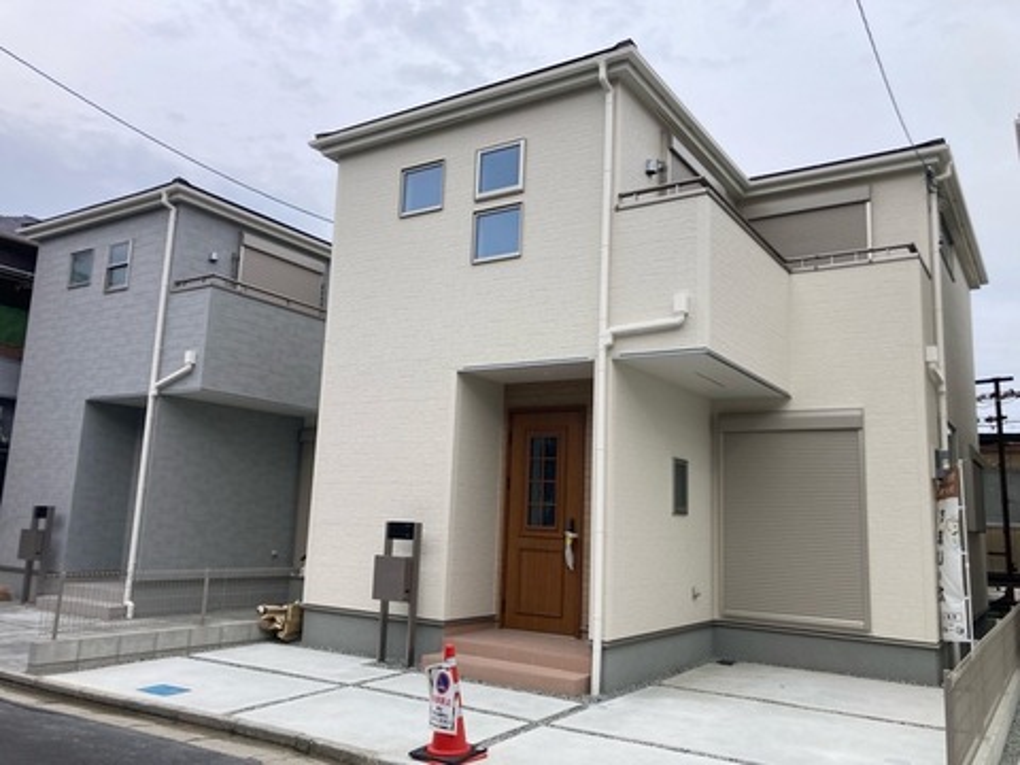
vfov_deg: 49.7
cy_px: 382
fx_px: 825
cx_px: 510
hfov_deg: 63.4
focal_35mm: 28
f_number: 1.8
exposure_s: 1/783
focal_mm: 3.99
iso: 20
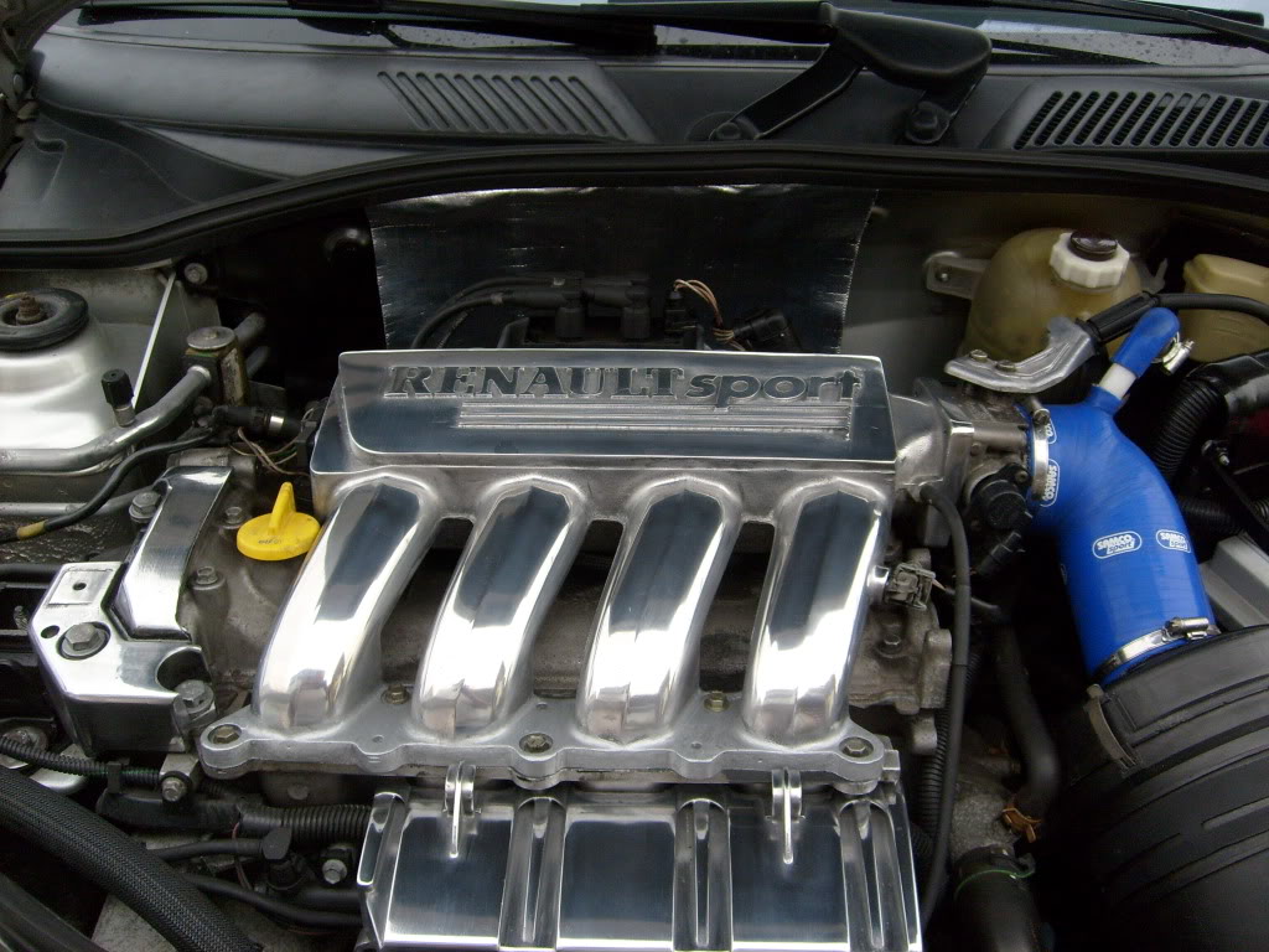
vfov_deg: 40.7
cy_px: 476
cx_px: 634
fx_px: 1283
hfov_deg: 52.6
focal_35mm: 35
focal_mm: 5.8
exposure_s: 1/350
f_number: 2.8
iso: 80
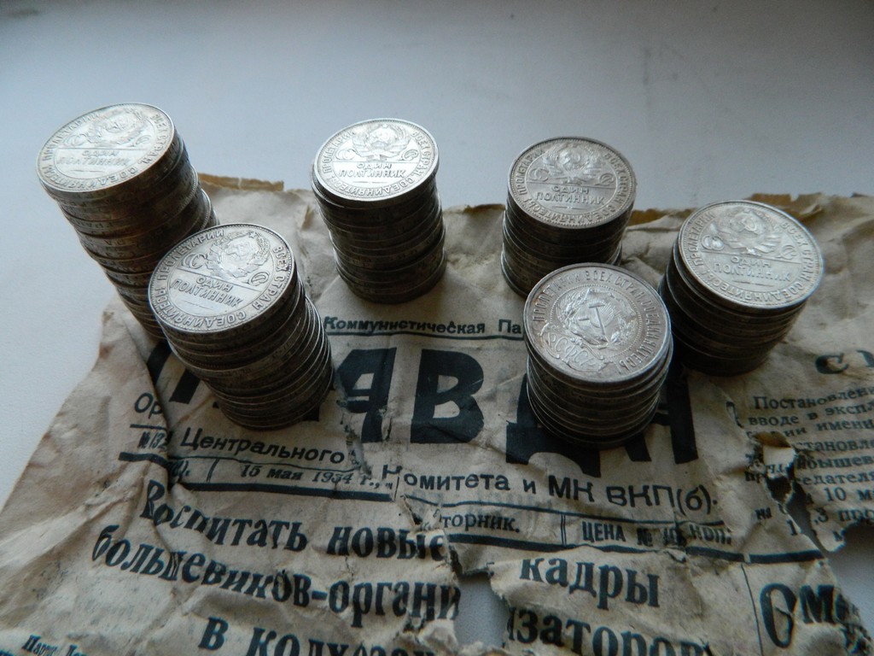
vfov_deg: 54.9
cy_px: 328
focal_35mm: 25
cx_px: 437
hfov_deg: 69.4
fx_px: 631
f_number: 3.1
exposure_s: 1/30
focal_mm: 4.5
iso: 280
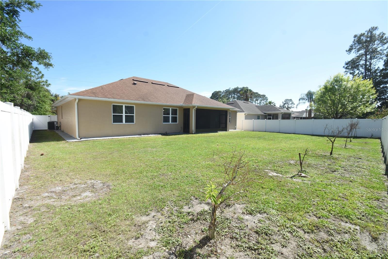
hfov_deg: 100.4
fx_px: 162
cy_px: 130
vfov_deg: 77.3
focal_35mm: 15
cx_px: 194
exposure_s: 1/200
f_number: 7.1
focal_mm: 10
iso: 100
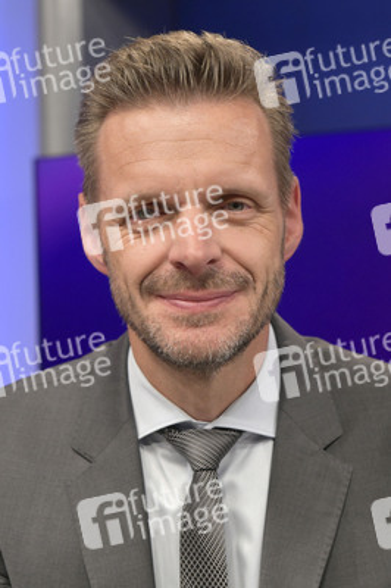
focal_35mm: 62
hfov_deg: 21.9
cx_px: 196
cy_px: 294
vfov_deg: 32.4
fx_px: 1012
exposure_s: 1/200
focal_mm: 62
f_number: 6.3
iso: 2000
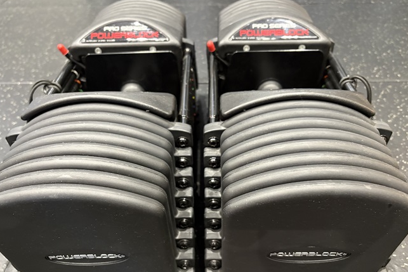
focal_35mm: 28
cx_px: 207
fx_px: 317
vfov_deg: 46.3
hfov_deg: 65.5
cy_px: 155
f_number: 1.6
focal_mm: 5.96
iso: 640
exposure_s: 1/30
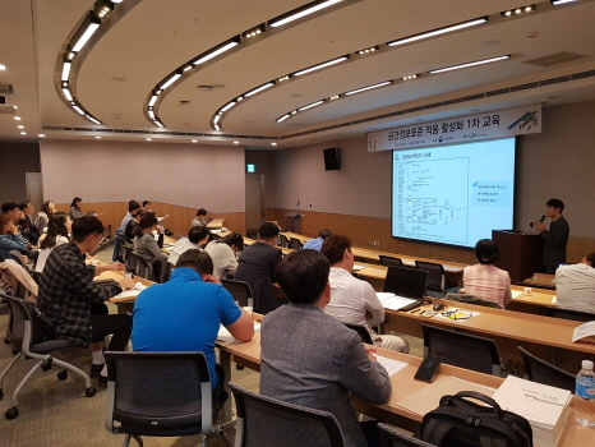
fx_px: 447
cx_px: 298
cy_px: 224
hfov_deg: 67.3
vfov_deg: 53.1
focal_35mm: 26
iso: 200
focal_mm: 4.3
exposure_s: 1/60
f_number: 1.7
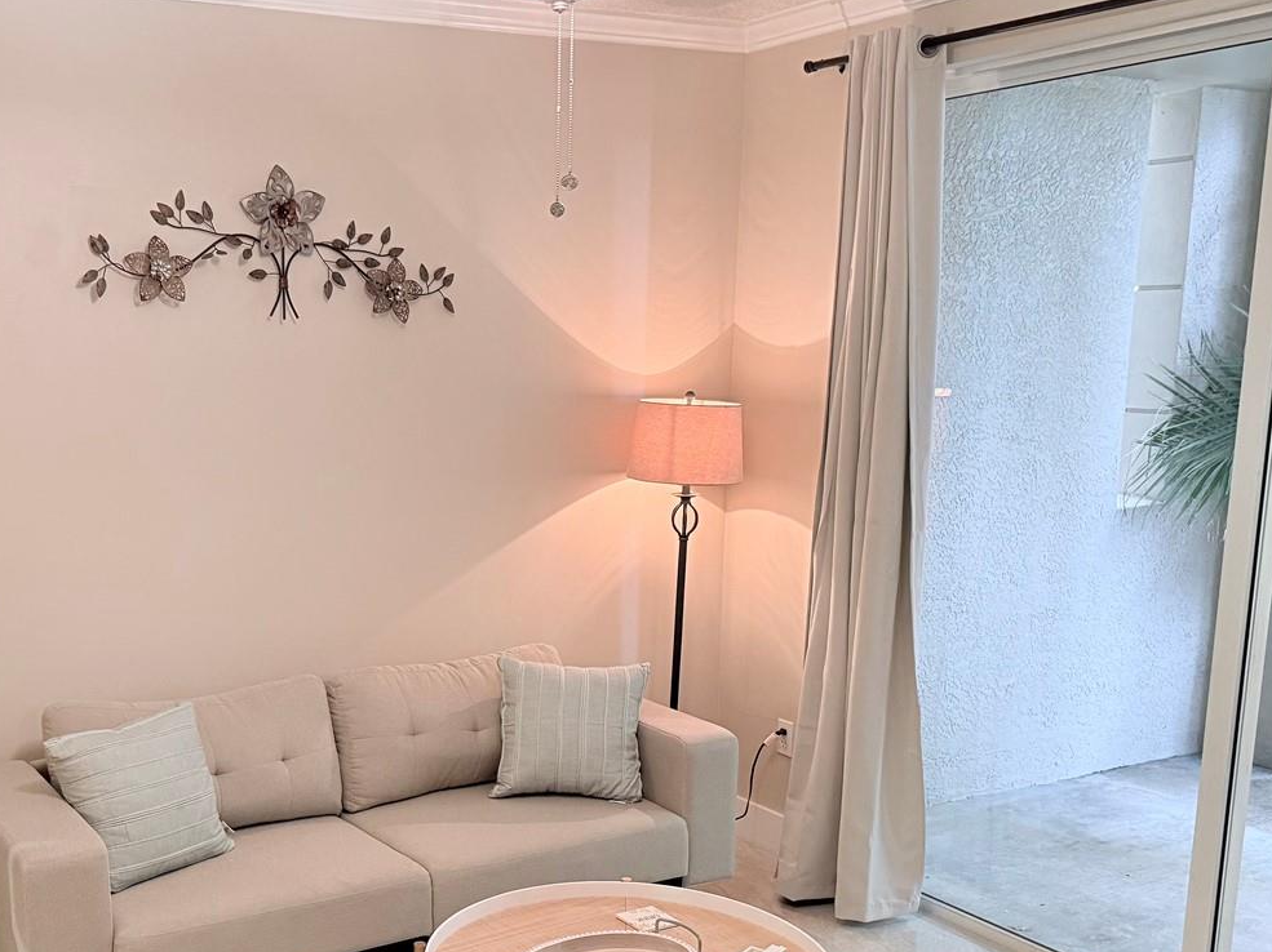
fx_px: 1433
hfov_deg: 47.1
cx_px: 418
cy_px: 624
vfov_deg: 36.5
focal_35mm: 39
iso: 400
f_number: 1.78
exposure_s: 1/60
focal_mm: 6.76
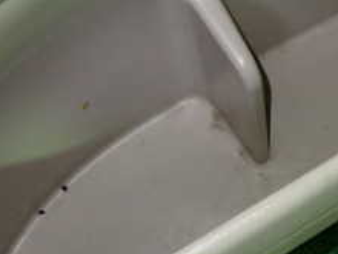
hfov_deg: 23.8
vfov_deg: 17.6
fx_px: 801
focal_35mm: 82
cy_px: 12
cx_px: 212
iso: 640
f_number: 2.3
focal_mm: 5.4
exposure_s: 1/30
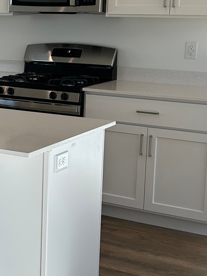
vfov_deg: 23.8
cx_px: -53
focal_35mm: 82
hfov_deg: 17.0
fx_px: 654
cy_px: 100
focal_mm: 5.7
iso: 50
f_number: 1.5
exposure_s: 1/743
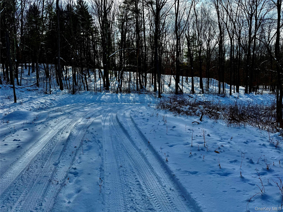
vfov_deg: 56.8
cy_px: 106
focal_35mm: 24
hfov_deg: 71.6
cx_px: 142
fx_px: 196
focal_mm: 6.76
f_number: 1.78
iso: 80
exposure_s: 1/4975
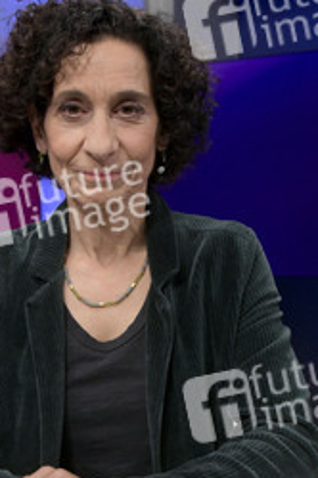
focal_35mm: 56
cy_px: 302
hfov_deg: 24.0
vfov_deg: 35.5
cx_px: 107
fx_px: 744
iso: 1600
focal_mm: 35
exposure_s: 1/200
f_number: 5.6
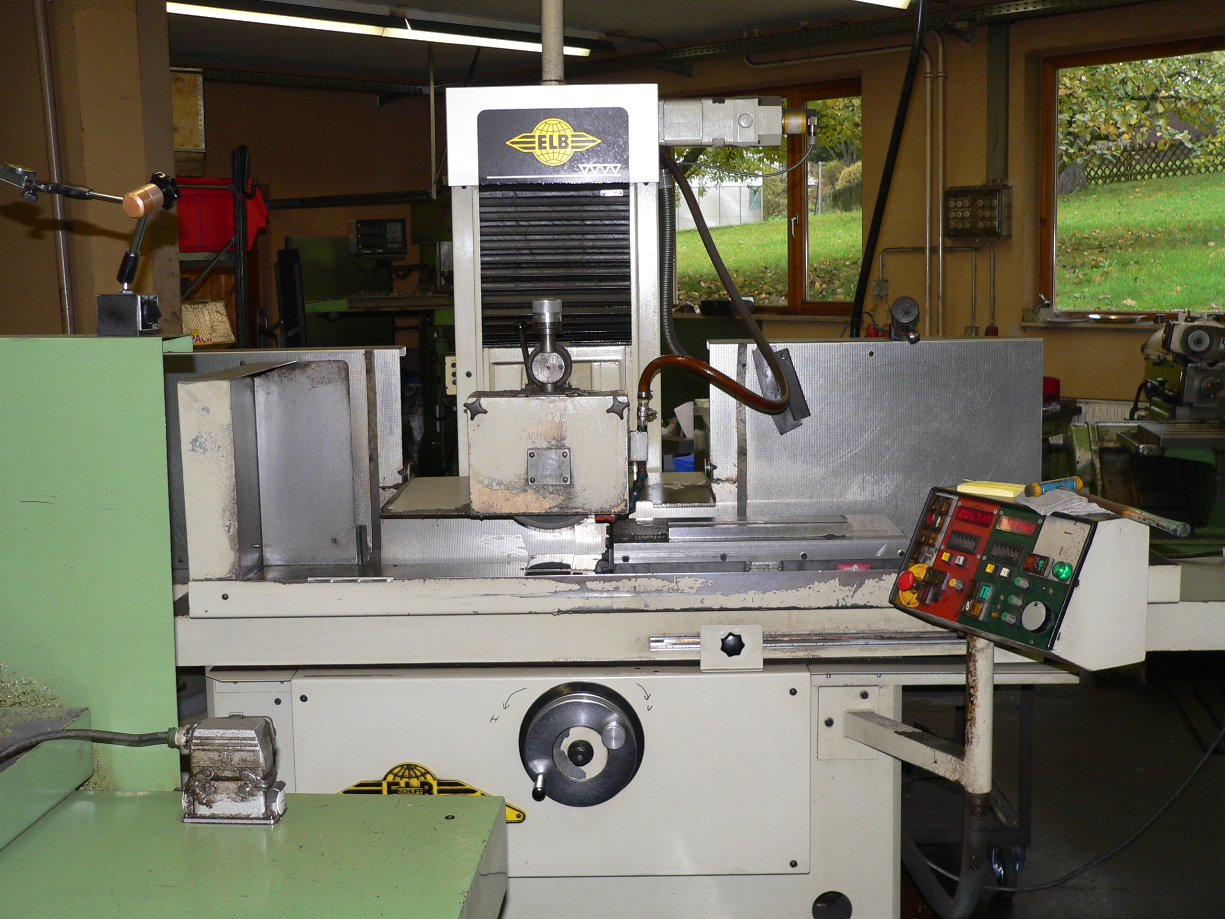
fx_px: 1522
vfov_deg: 33.6
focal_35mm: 43
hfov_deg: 43.9
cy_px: 460
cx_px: 612
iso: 100
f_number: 2.8
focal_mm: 7.1
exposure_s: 1/60
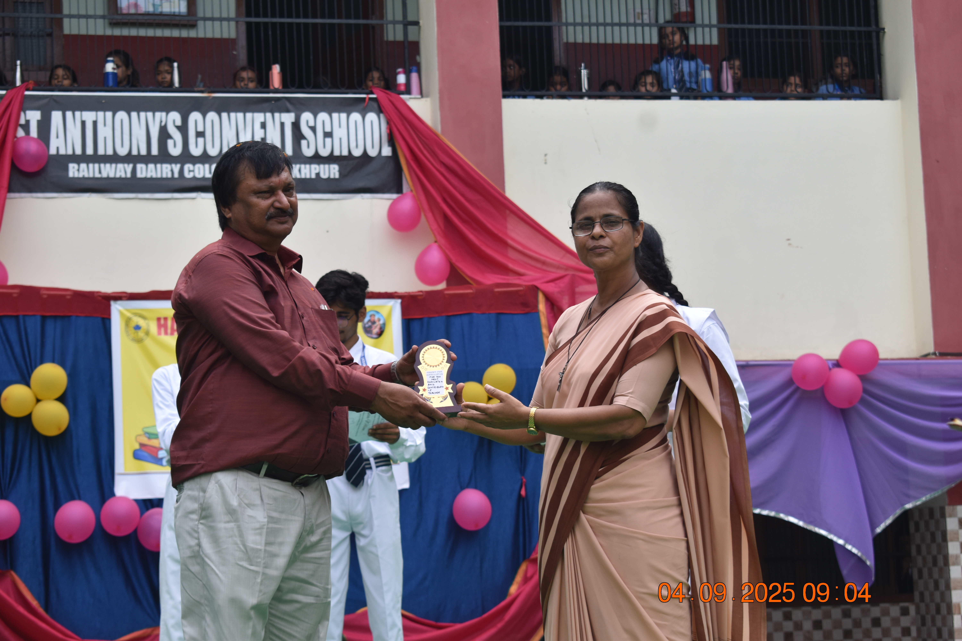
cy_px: 320
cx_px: 481
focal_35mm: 78
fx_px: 2084
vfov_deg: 17.5
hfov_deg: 26.0
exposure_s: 1/250
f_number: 7.1
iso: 200
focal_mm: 52
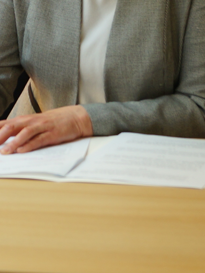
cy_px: -90
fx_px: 1066
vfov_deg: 14.0
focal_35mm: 135
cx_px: 54
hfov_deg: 11.0
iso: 160
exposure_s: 1/60
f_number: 4
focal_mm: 22
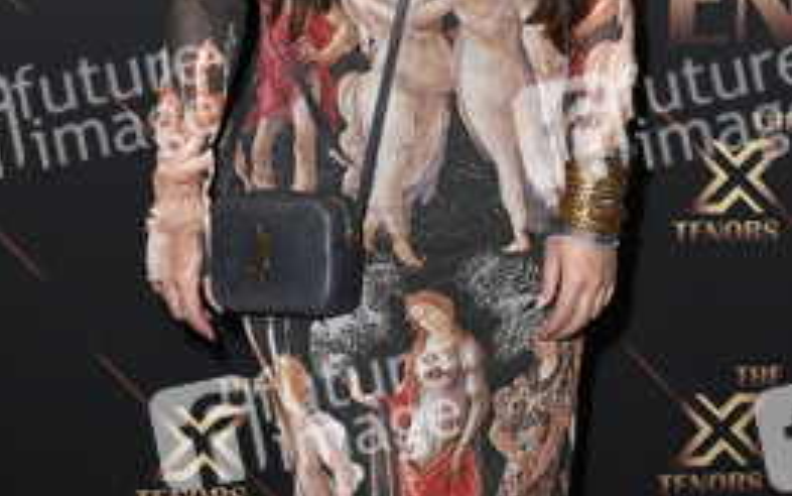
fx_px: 2354
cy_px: -33
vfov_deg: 11.9
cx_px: 393
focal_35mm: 109
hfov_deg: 19.1
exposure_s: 1/200
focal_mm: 70
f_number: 5
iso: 200
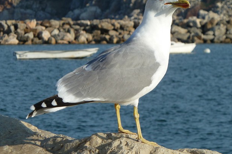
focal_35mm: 283
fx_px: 1823
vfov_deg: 4.9
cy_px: 60
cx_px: 136
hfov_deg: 7.3
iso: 80
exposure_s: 1/500
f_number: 5
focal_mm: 34.4
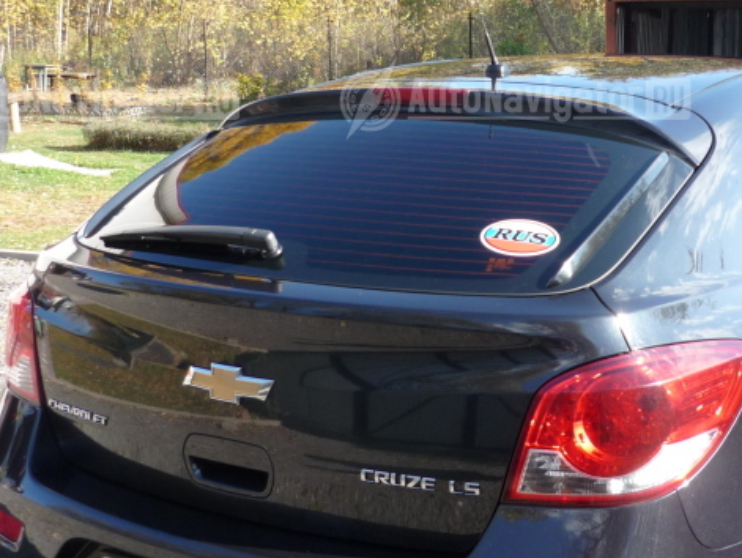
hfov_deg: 33.8
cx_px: 532
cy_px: 147
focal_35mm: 56
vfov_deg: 25.8
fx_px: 1201
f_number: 2.8
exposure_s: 1/250
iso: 100
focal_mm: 5.5
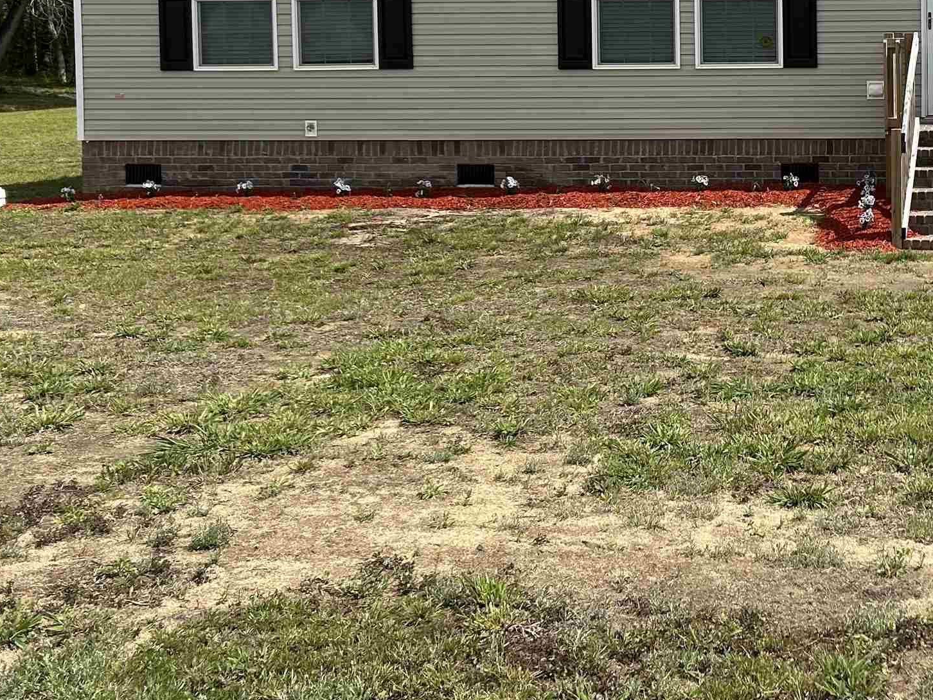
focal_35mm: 55
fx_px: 1482
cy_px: 84
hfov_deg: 32.7
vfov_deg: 25.8
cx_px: 886
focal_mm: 5.7
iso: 50
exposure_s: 1/5076
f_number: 1.5
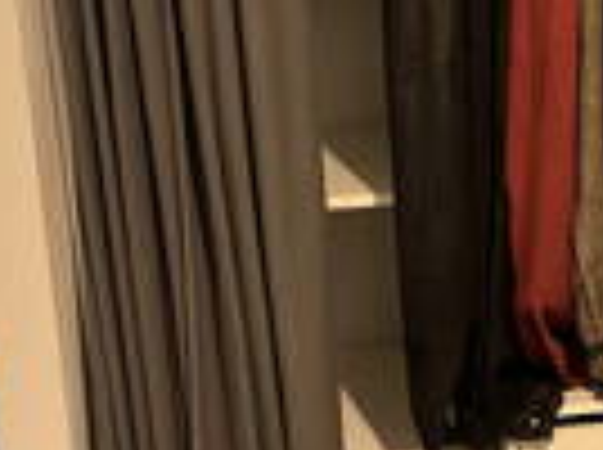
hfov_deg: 26.0
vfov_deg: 20.9
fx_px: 1217
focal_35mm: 70
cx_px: 644
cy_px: 171
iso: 500
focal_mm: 5.1
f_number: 1.6
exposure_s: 1/33
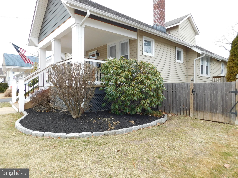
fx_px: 158
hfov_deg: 73.9
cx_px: 119
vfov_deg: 58.9
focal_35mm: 23
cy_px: 89
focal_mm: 4
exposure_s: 1/320
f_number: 3
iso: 125
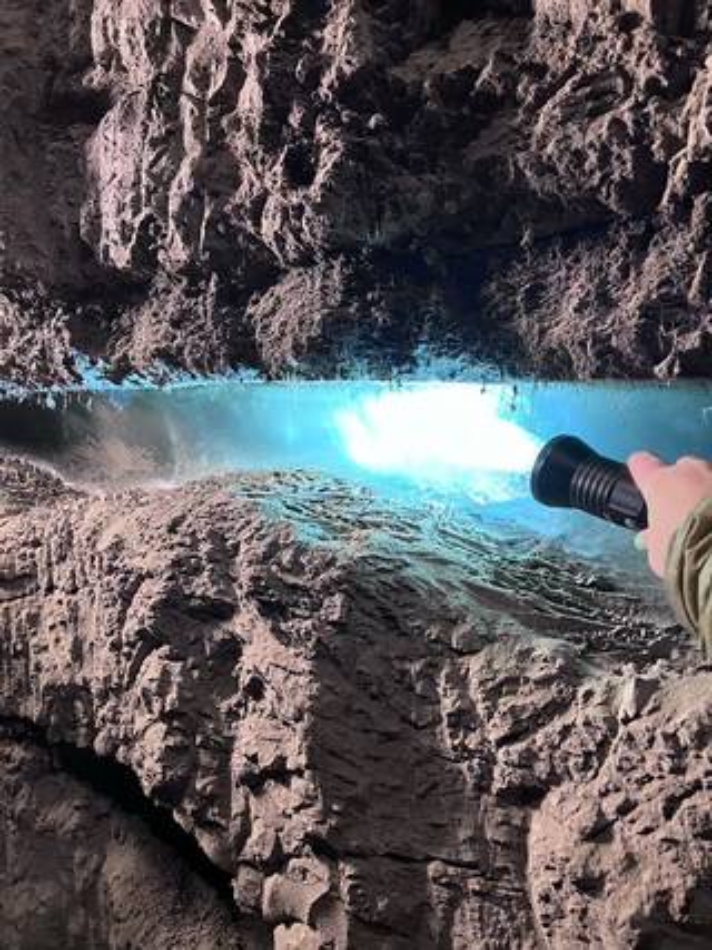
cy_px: 475
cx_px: 356
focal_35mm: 26
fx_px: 713
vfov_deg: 67.3
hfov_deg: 53.0
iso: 200
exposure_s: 1/60
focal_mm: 5.7
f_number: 1.5
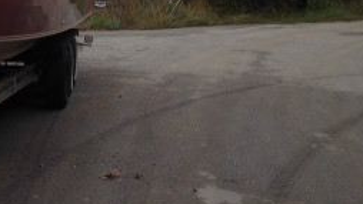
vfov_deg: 12.5
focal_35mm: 96
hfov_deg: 20.9
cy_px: -6
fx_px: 924
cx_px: -61
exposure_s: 1/373
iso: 50
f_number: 2.4
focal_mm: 4.28
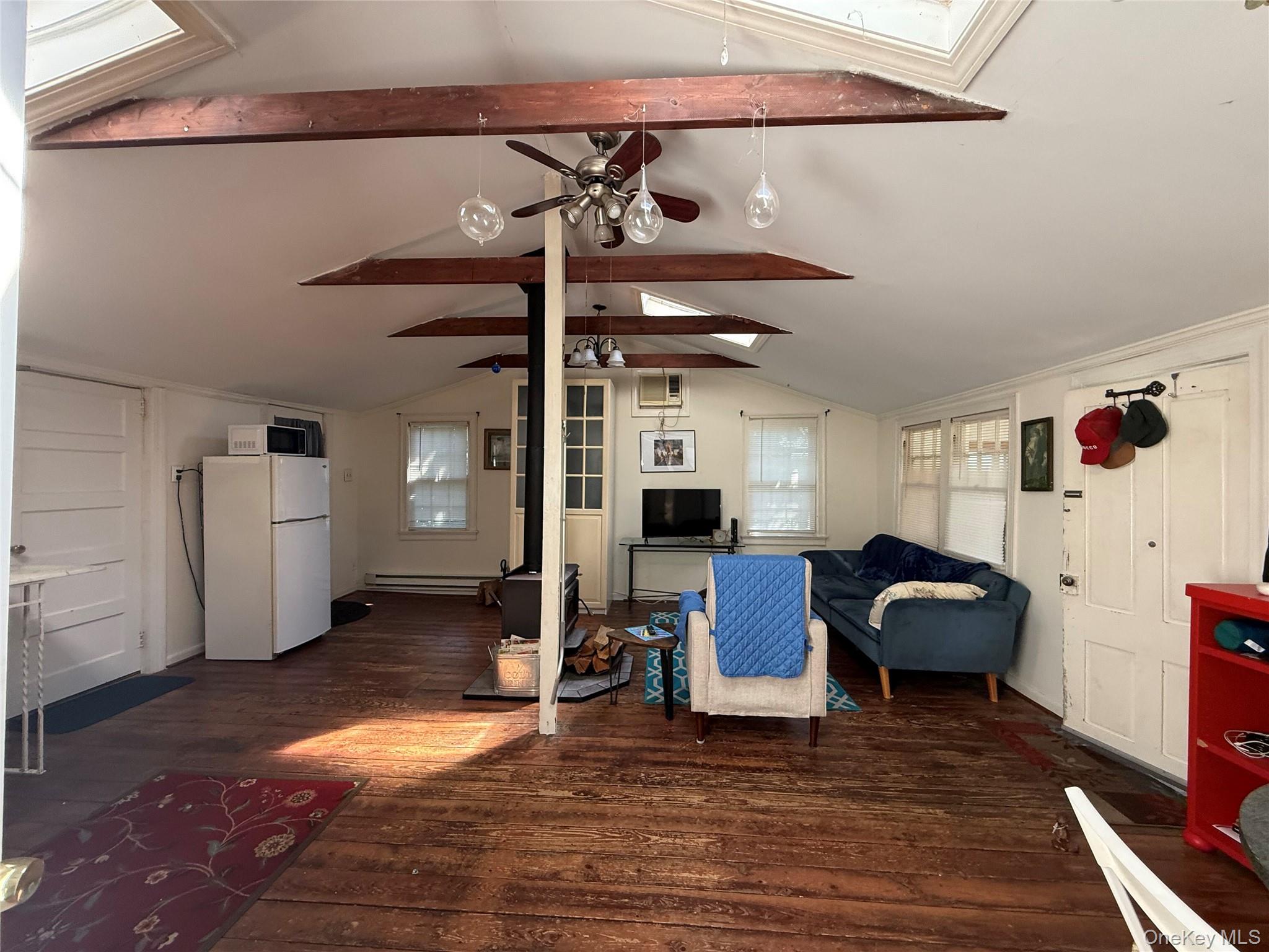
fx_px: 513
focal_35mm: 14
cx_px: 634
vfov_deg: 85.7
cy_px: 476
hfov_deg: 102.1
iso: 200
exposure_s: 1/99
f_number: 2.2
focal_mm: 2.22
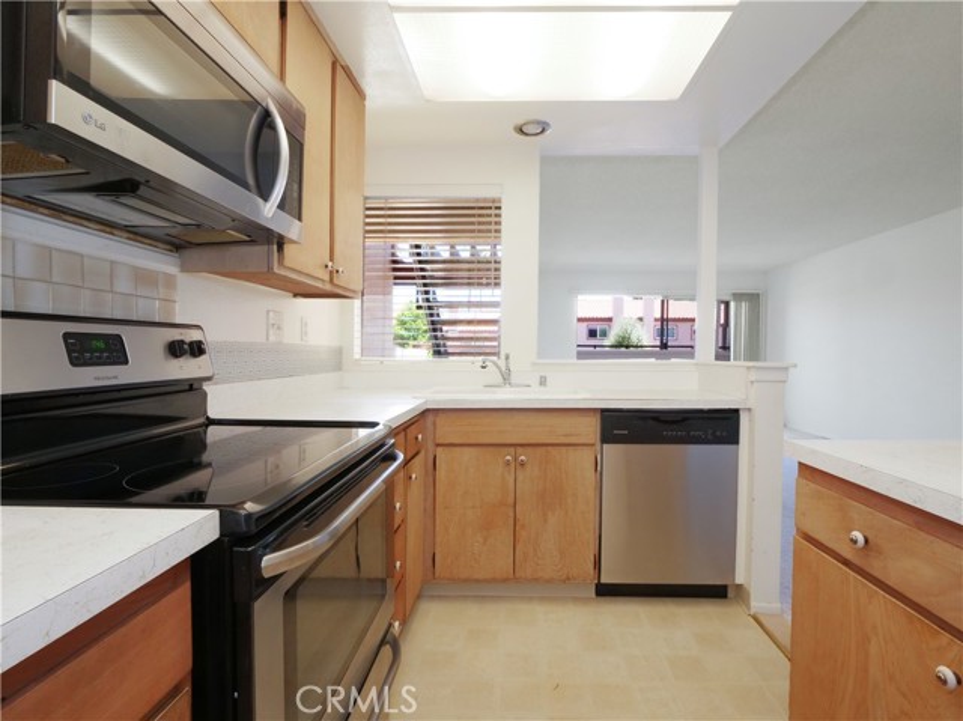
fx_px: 445
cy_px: 360
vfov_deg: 78.0
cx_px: 482
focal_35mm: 16
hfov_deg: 94.5
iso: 1600
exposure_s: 1/20
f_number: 9
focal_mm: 8
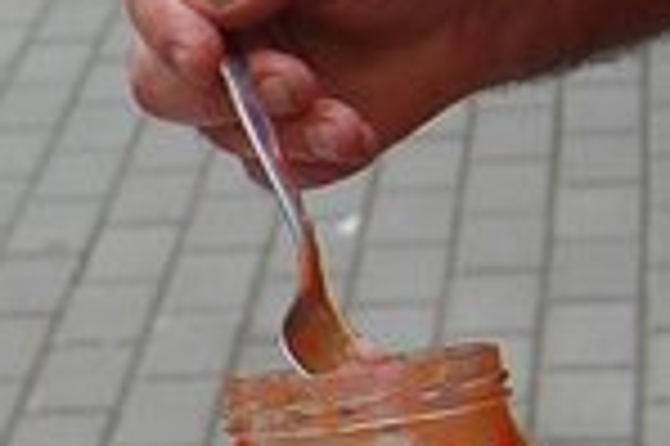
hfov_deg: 9.4
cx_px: -504
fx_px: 3904
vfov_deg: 6.5
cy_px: 403
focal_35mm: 210
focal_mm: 32
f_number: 7.1
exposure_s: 1/200
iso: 200
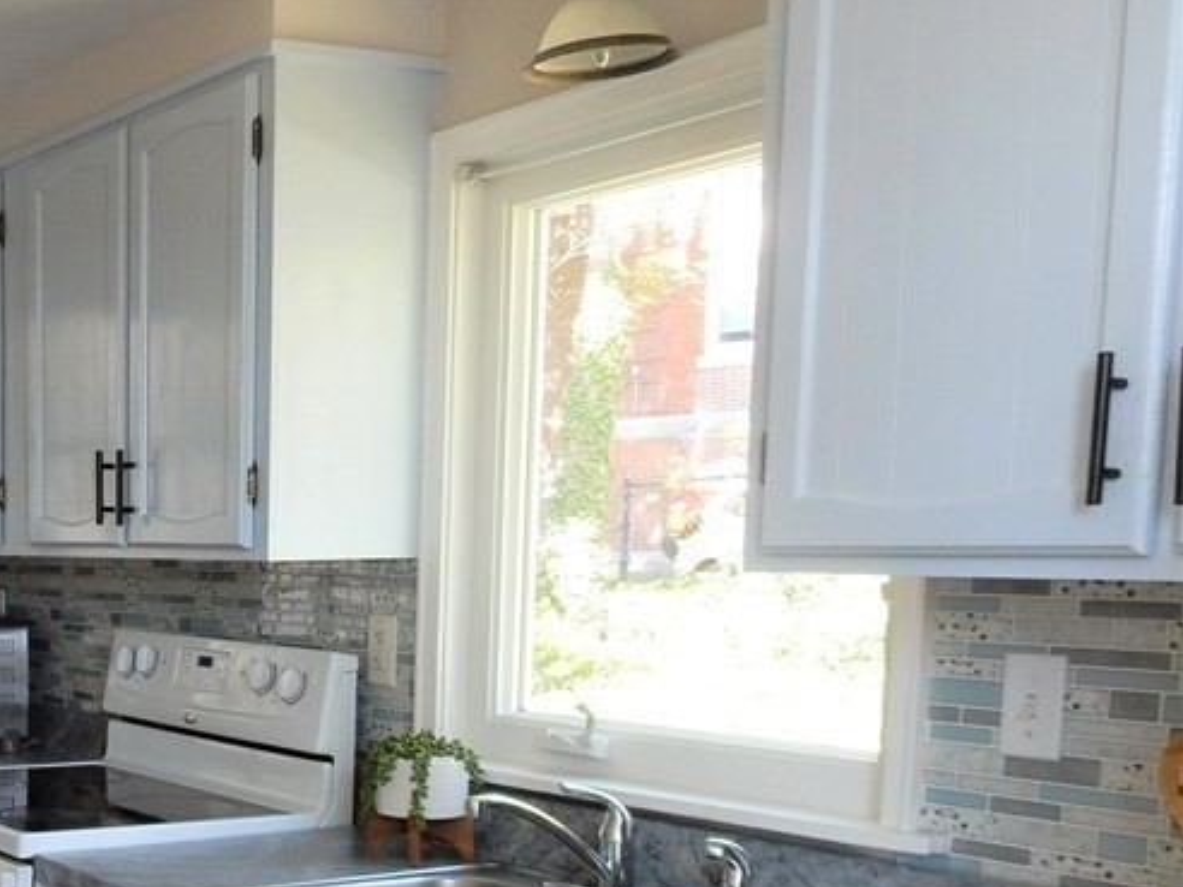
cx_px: -46
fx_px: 1777
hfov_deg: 33.2
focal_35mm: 52
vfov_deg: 27.2
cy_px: 767
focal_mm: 4.5
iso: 125
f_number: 3.7
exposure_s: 1/40
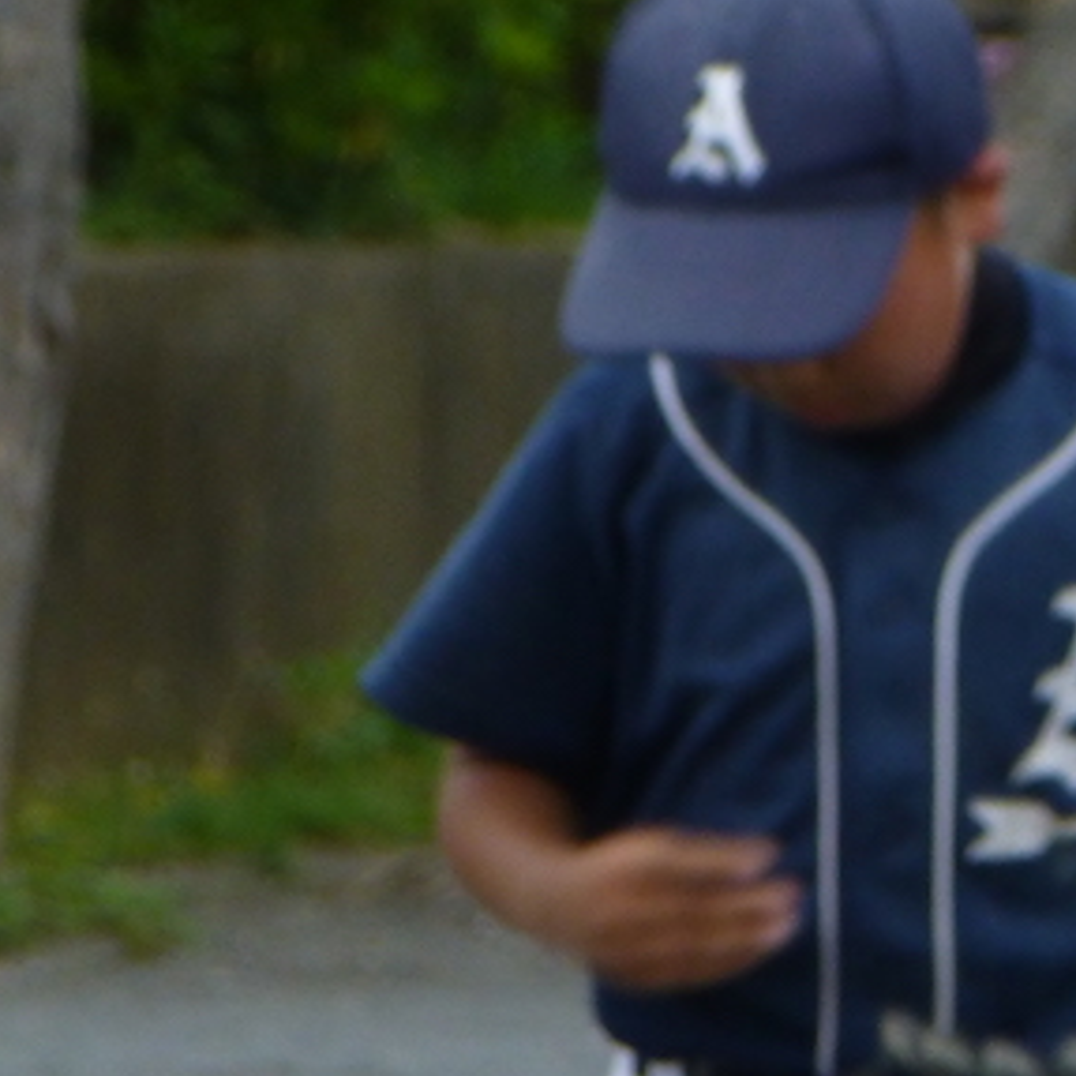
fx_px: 66642
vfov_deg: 0.9
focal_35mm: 1895
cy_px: 191
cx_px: 889
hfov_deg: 0.9
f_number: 6.4
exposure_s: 1/125
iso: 125
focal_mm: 86
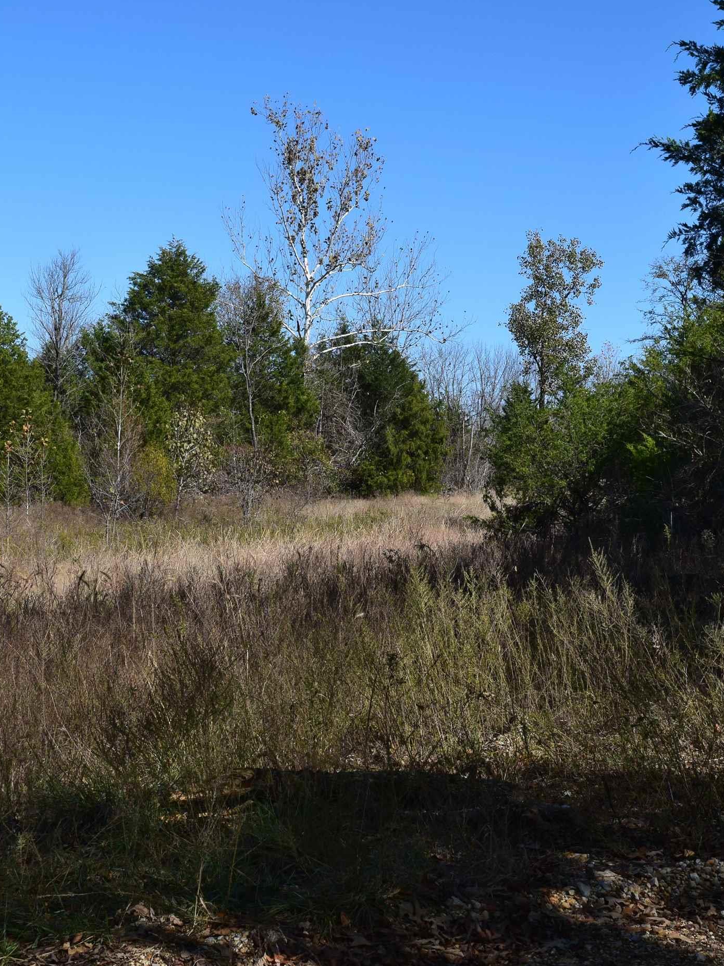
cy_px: 508
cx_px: 387
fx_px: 1868
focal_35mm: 67
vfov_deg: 29.0
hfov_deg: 21.9
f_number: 11
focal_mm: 28
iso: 400
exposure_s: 1/500
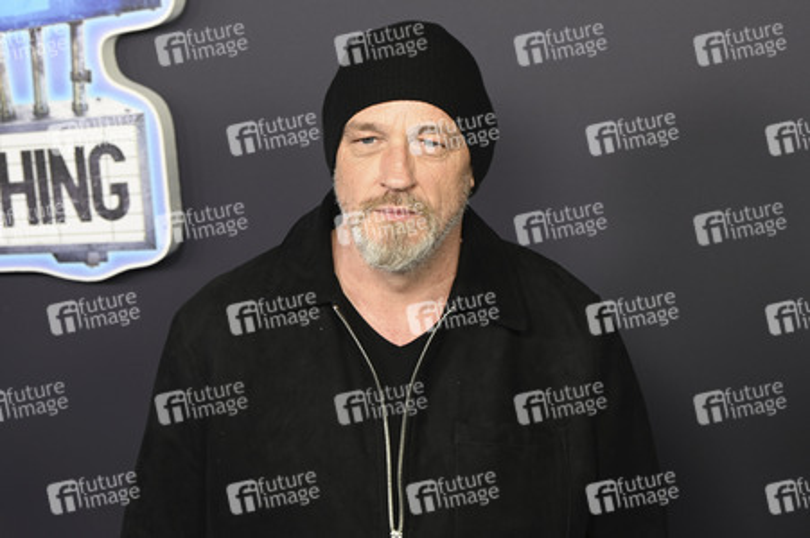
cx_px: 405
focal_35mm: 64
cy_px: 269
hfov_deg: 31.4
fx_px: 1439
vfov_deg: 21.2
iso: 400
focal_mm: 64
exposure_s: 1/160
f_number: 6
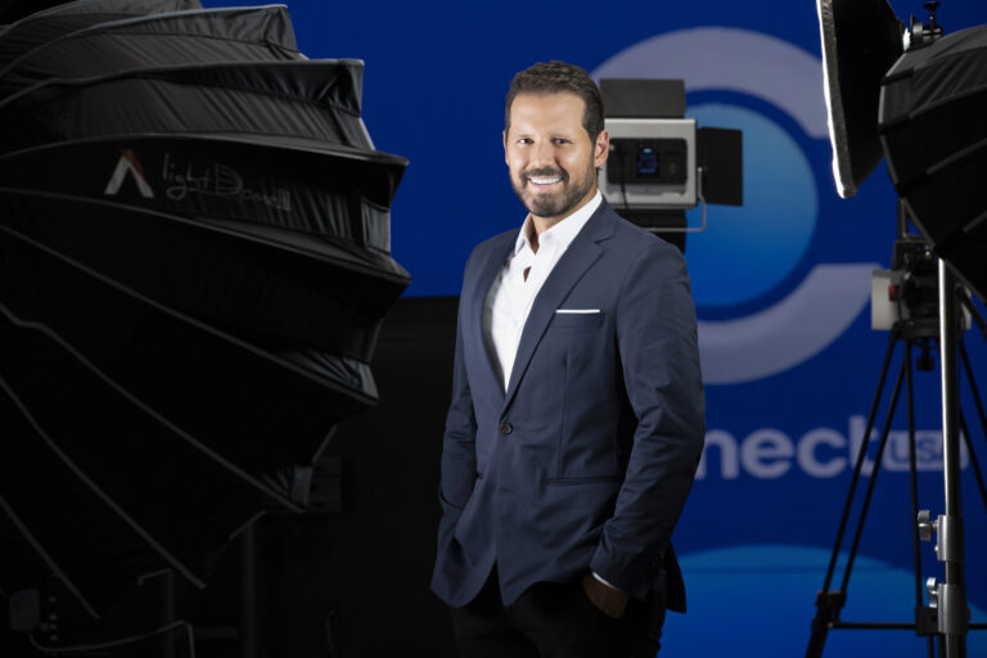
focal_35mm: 180
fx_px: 4935
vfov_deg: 7.6
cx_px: 494
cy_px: 329
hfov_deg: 11.4
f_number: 5.6
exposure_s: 1/80
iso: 400
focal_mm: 180
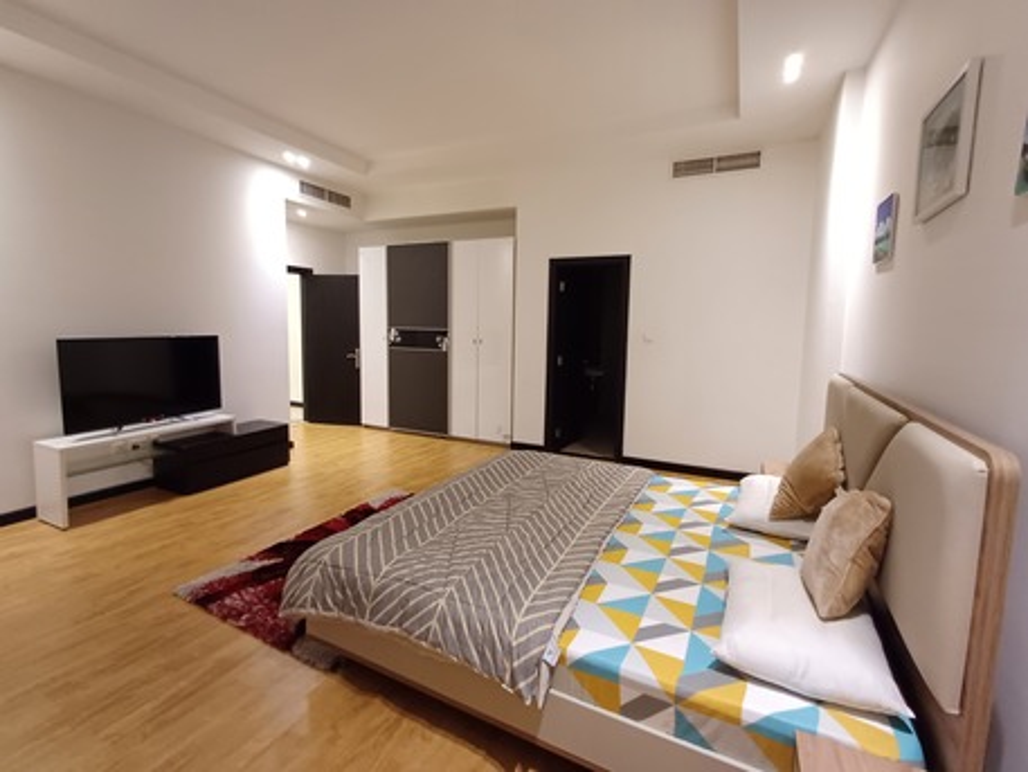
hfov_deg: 94.5
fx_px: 475
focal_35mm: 16
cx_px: 514
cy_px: 386
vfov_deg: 78.1
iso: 320
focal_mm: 1.64
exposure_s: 1/20
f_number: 2.2
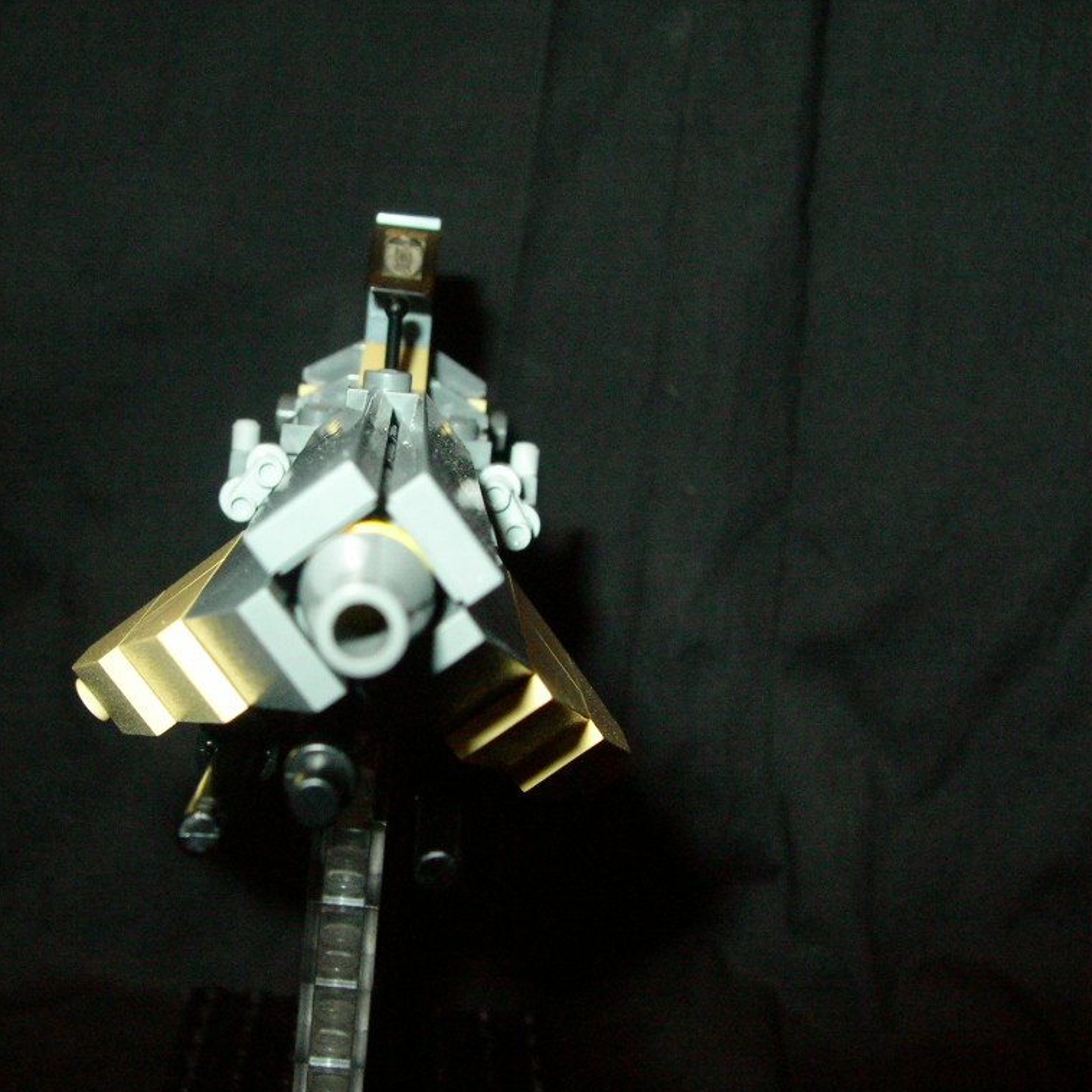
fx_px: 1535
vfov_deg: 39.2
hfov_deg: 38.7
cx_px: 356
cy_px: 545
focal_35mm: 43
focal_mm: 6
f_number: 3.7
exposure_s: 1/60.1
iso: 200
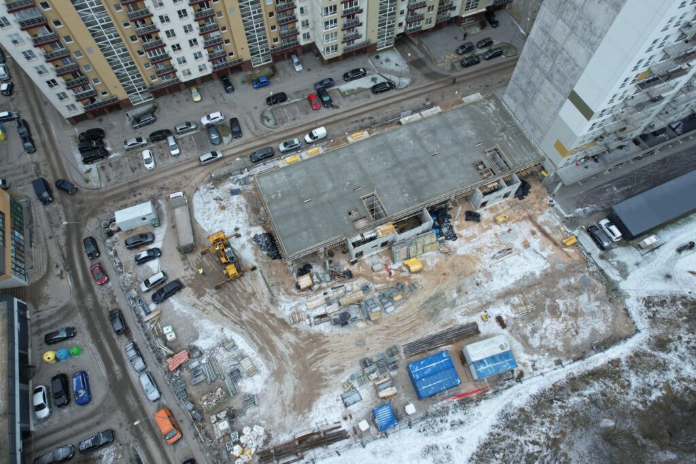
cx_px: 348
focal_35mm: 22
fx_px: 425
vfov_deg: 57.2
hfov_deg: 78.6
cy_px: 232
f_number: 2.8
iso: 100
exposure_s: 1/80
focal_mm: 8.38
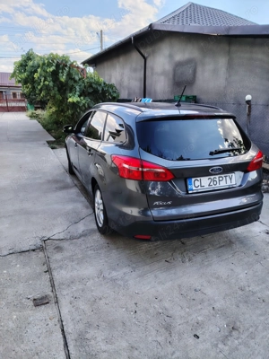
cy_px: 180
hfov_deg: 56.8
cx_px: 134
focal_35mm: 24
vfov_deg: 71.6
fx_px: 249
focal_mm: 5.25
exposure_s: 1/276
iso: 100
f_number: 1.75
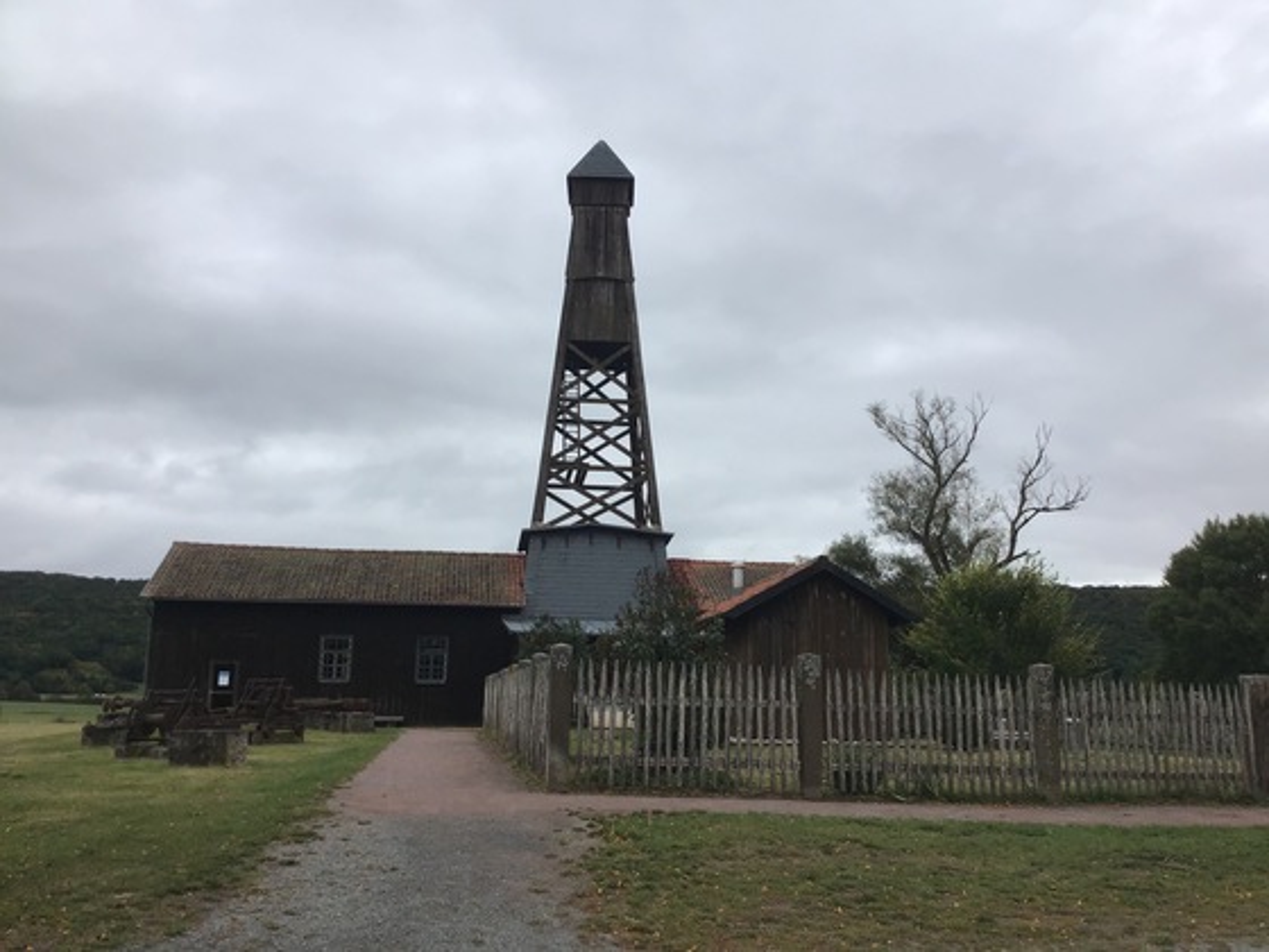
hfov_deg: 58.4
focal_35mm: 31
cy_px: 476
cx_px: 634
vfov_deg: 45.4
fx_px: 1136
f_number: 2.4
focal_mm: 3.3
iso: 25
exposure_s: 1/233
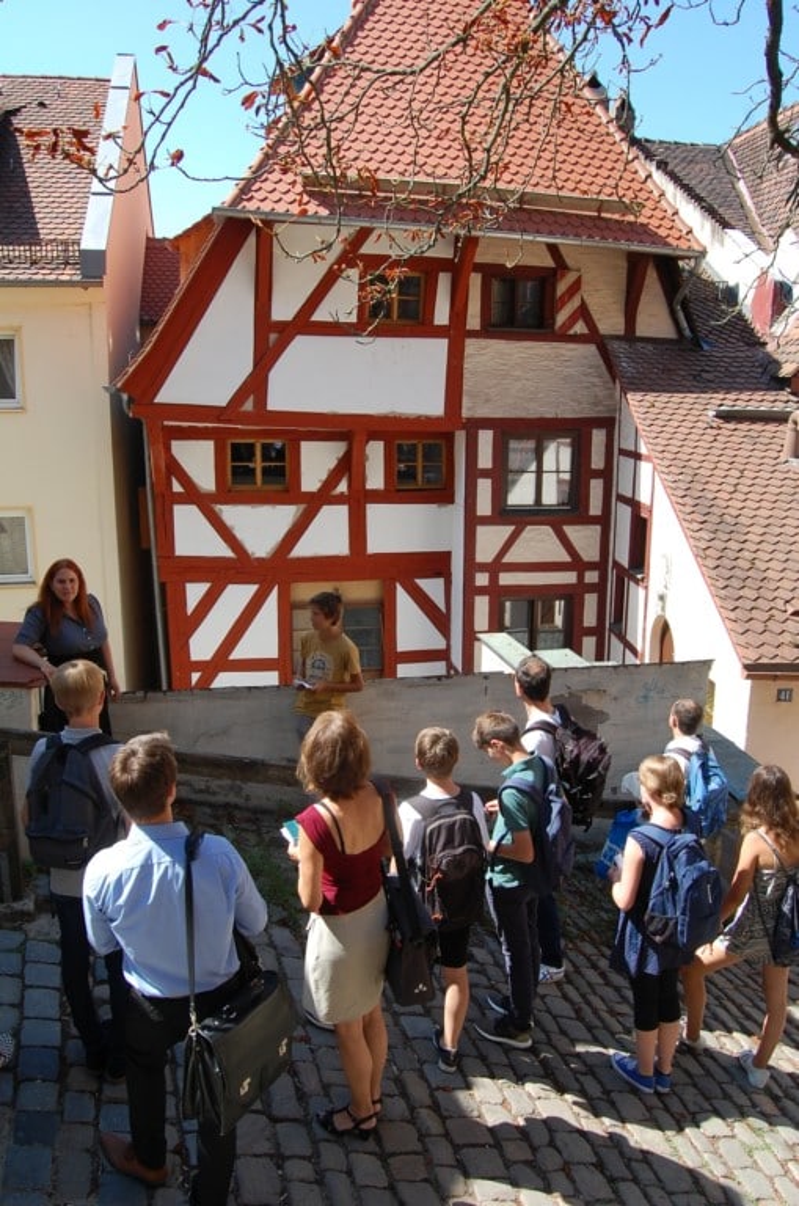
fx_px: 902
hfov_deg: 47.8
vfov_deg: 67.5
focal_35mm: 27
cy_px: 603
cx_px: 400
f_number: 10
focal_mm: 18
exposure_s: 1/200
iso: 400
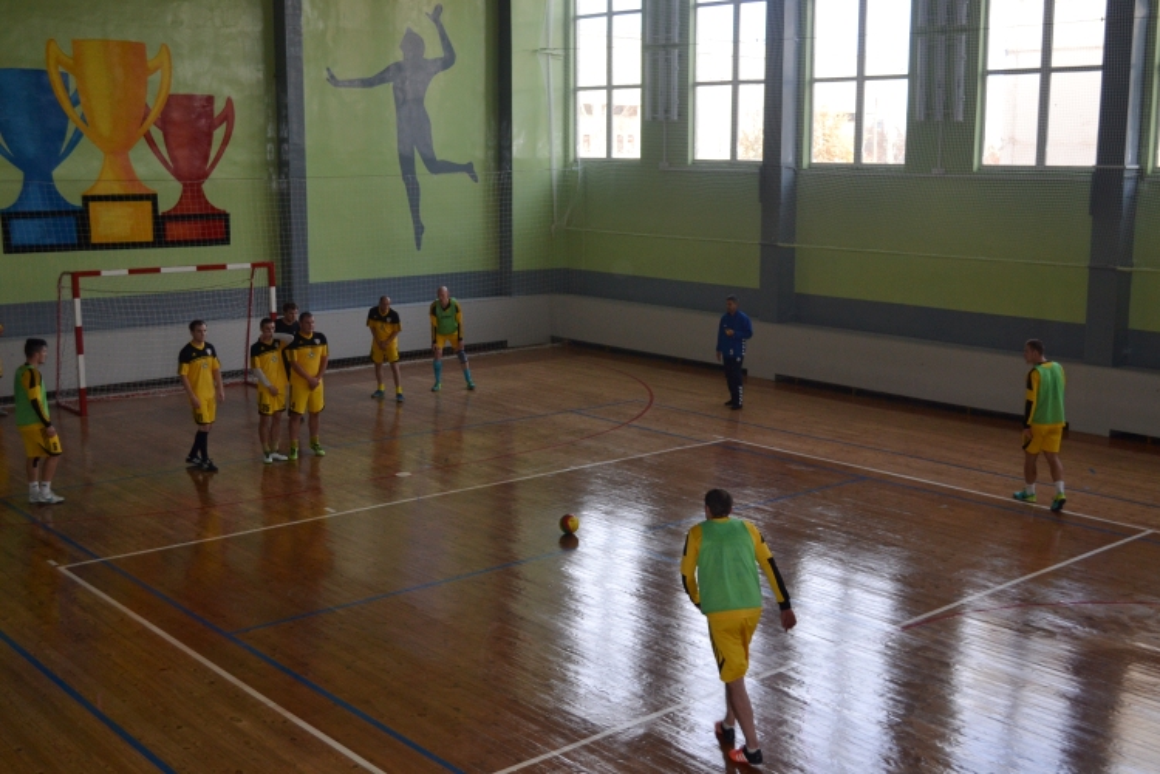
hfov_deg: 49.6
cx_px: 580
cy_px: 387
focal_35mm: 39
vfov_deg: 34.2
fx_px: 1257
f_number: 4.2
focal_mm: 26
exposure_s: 1/125
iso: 320
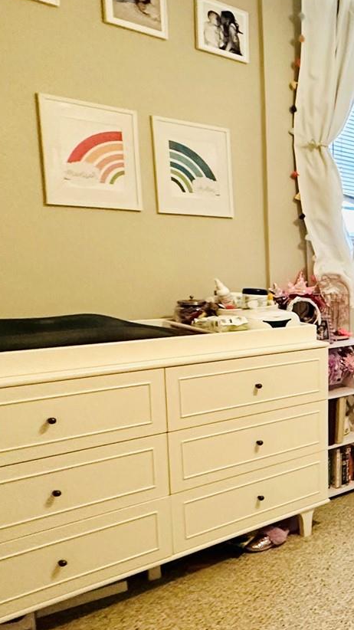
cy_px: 349
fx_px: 635
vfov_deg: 52.7
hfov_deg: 22.4
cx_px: 595
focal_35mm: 38
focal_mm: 2.22
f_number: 2.2
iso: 500
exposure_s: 1/60
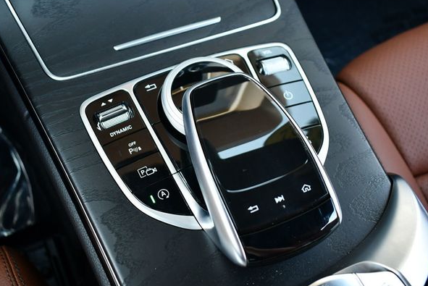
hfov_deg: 49.5
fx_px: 464
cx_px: 203
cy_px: 133
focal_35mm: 39
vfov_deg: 34.3
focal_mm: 18
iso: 800
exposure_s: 1/125
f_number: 3.5
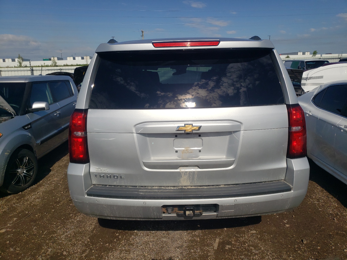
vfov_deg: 53.1
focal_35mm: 26
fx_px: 261
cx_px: 174
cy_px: 130
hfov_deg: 67.3
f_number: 1.5
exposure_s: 1/10000
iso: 50
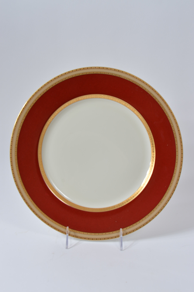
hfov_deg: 28.0
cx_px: 97
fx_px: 389
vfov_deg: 41.1
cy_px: 146
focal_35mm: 48
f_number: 11
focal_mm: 32
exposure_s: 1/80
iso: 100
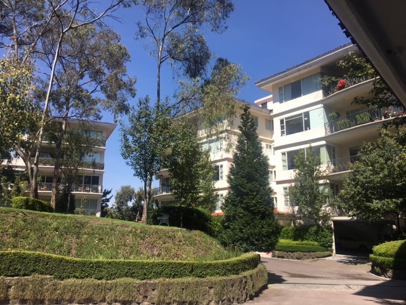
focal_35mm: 29
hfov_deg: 61.7
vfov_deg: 48.2
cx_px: 203
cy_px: 152
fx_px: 340
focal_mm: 4.15
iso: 25
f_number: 2.2
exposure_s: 1/1131
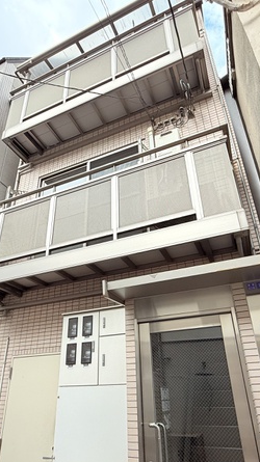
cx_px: 119
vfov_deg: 76.1
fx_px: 294
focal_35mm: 24
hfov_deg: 47.6
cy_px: 256
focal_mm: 2.22
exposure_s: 1/133
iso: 50
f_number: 2.2
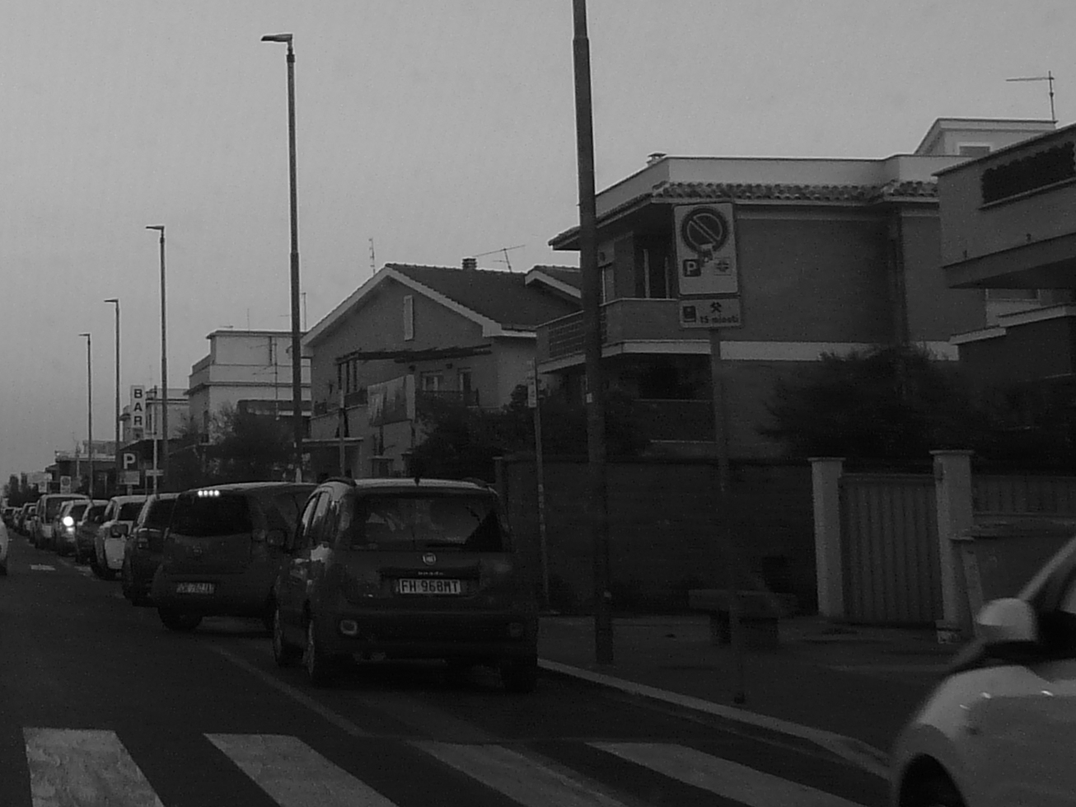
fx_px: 2175
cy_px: 142
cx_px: -100
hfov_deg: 25.8
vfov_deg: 20.7
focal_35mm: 70
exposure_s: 1/80
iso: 100
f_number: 2.8
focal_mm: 4.6
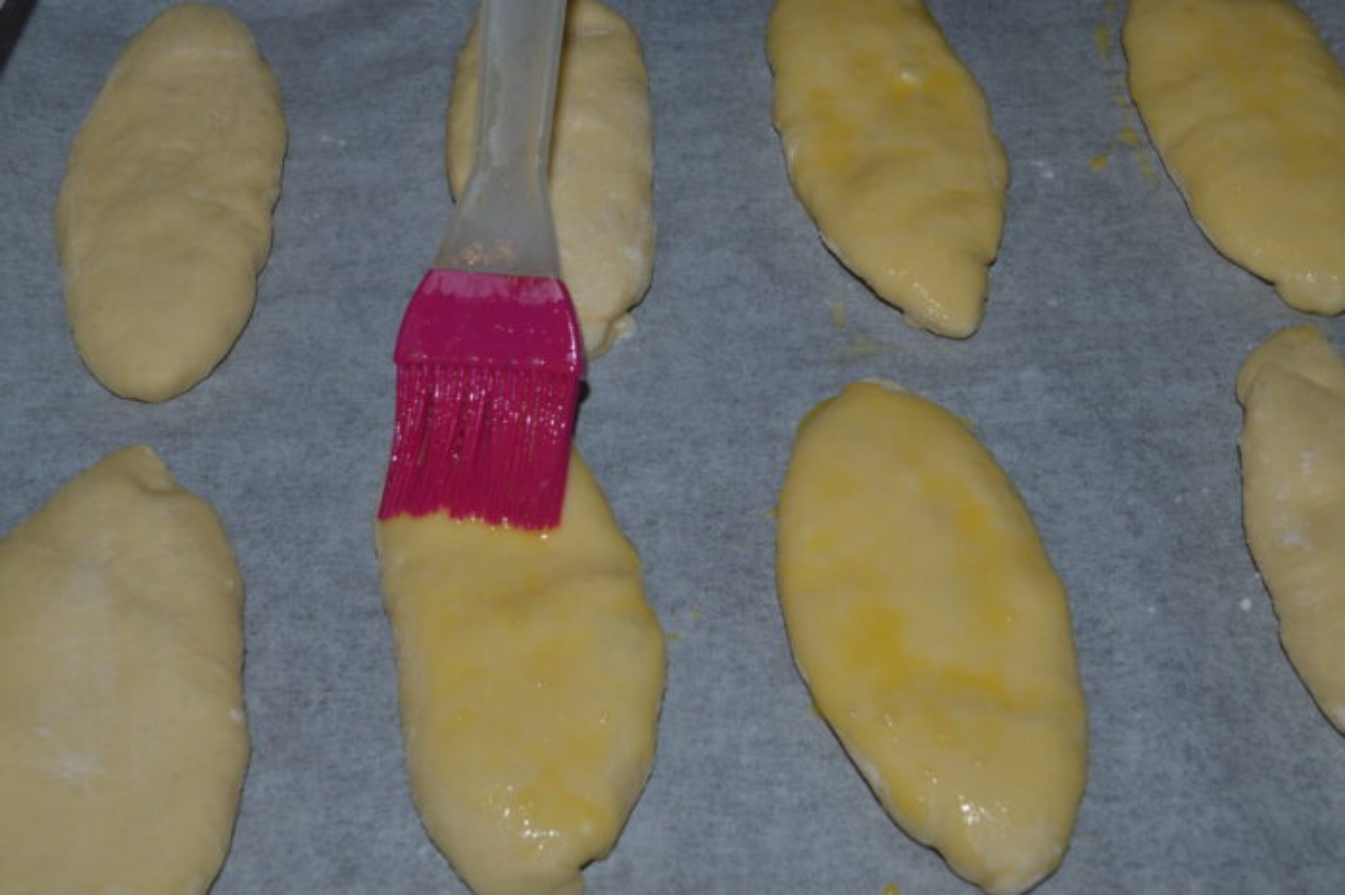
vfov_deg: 29.8
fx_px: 1680
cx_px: 672
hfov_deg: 43.6
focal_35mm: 45
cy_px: 448
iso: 100
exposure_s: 1/60
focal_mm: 30
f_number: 8
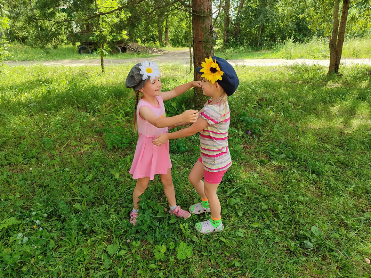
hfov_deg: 69.4
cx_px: 186
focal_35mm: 25
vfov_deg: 54.9
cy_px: 139
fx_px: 268
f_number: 1.89
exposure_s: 1/206
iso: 50
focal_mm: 5.95
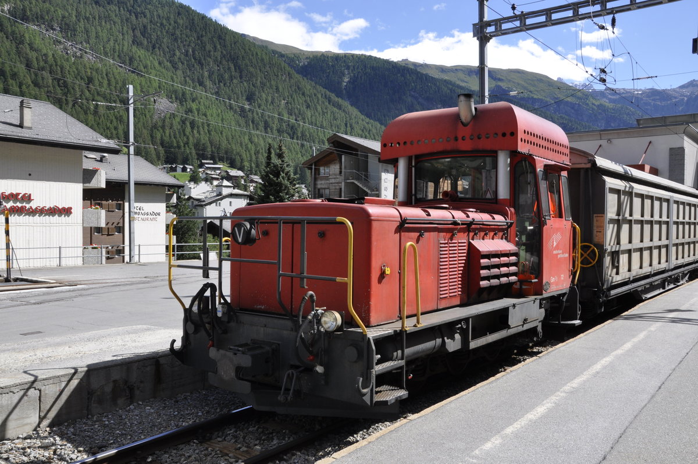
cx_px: 349
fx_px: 610
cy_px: 232
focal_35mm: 32
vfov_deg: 41.6
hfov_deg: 59.6
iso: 640
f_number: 18
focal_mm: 21
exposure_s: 1/250
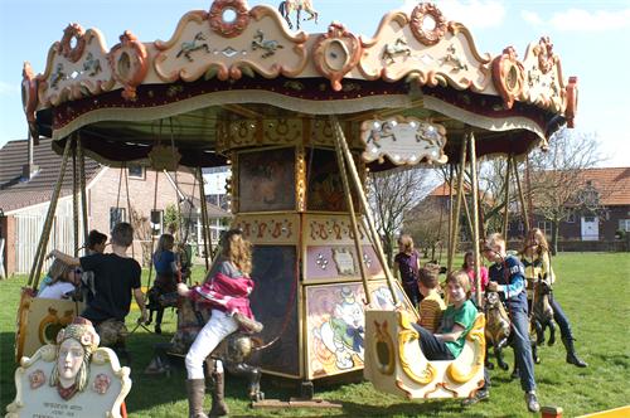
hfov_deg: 49.6
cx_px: 315
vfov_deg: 34.1
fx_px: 682
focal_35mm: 39
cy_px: 209
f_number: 9
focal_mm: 26
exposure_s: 1/125
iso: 100
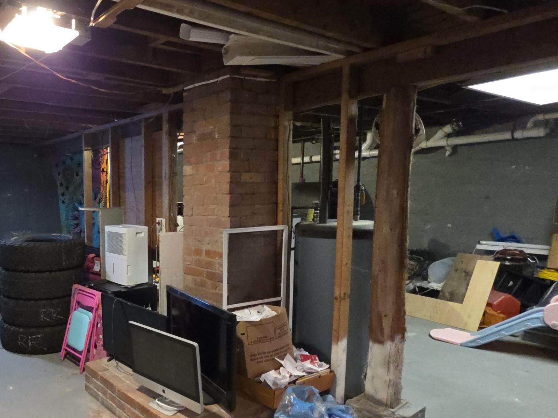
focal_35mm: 25
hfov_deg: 64.3
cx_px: 126
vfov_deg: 54.4
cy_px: 256
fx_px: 403
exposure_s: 1/60
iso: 1000
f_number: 1.9
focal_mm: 2.2
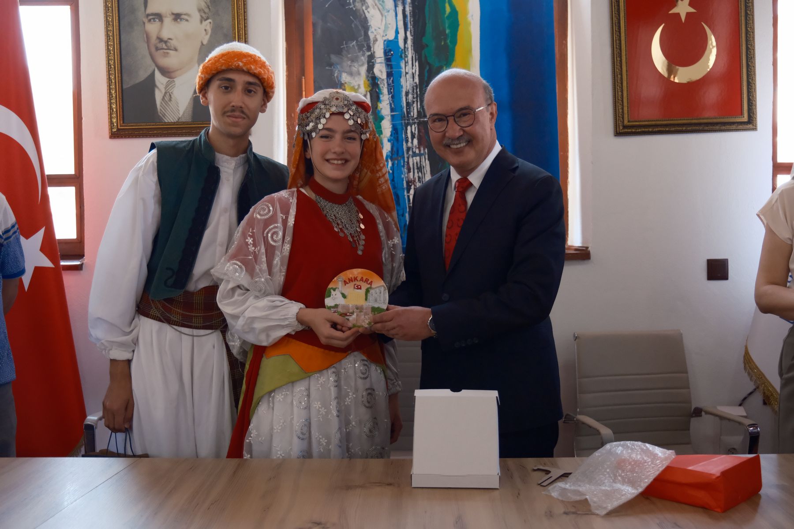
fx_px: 794
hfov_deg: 53.1
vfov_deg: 36.9
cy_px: 264
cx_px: 397
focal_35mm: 36
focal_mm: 24.2
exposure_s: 1/400
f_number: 2.8
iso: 3200
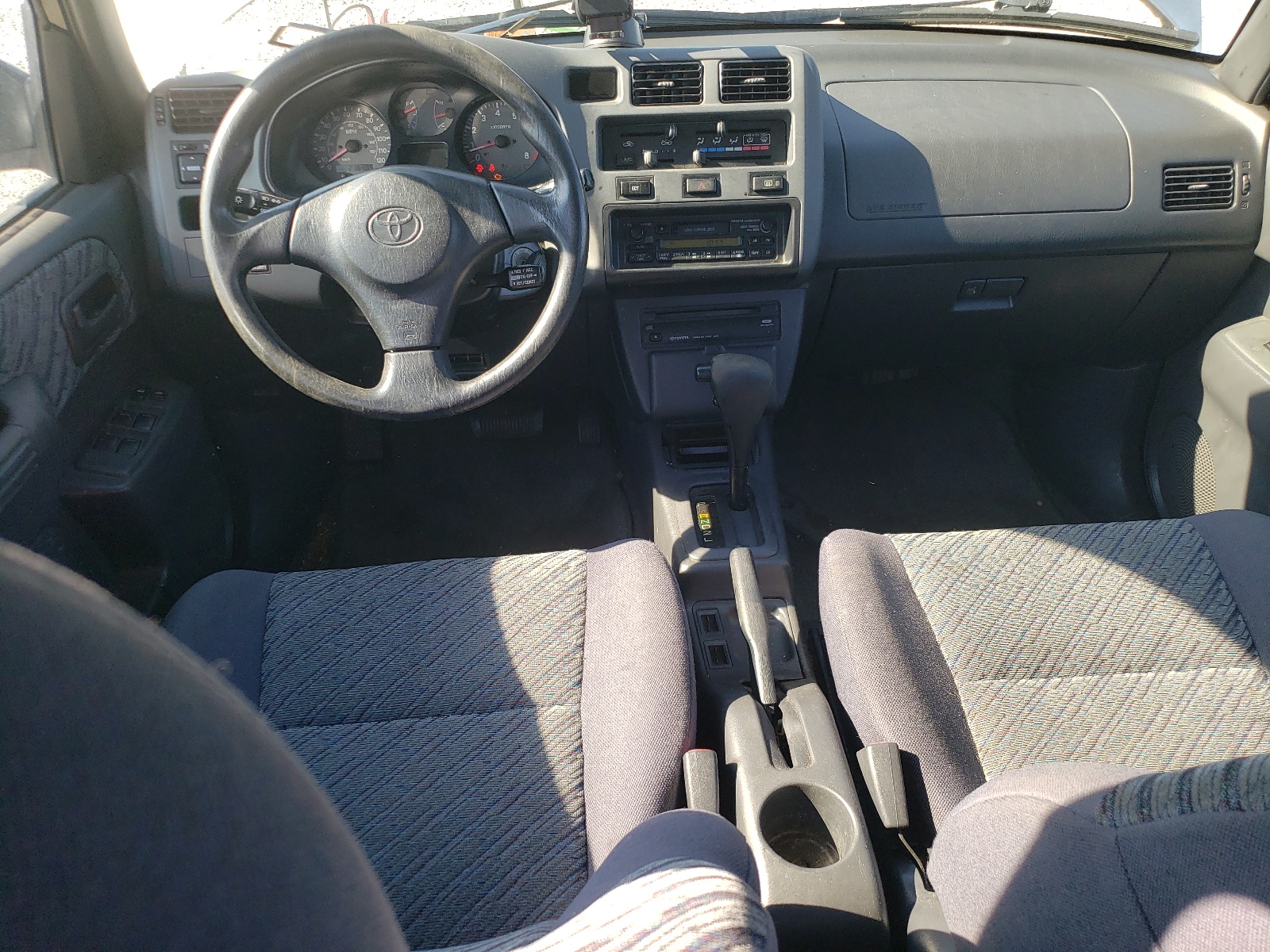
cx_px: 635
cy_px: 476
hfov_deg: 67.3
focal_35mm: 26
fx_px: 954
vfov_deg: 53.1
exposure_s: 1/345
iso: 50
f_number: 1.5
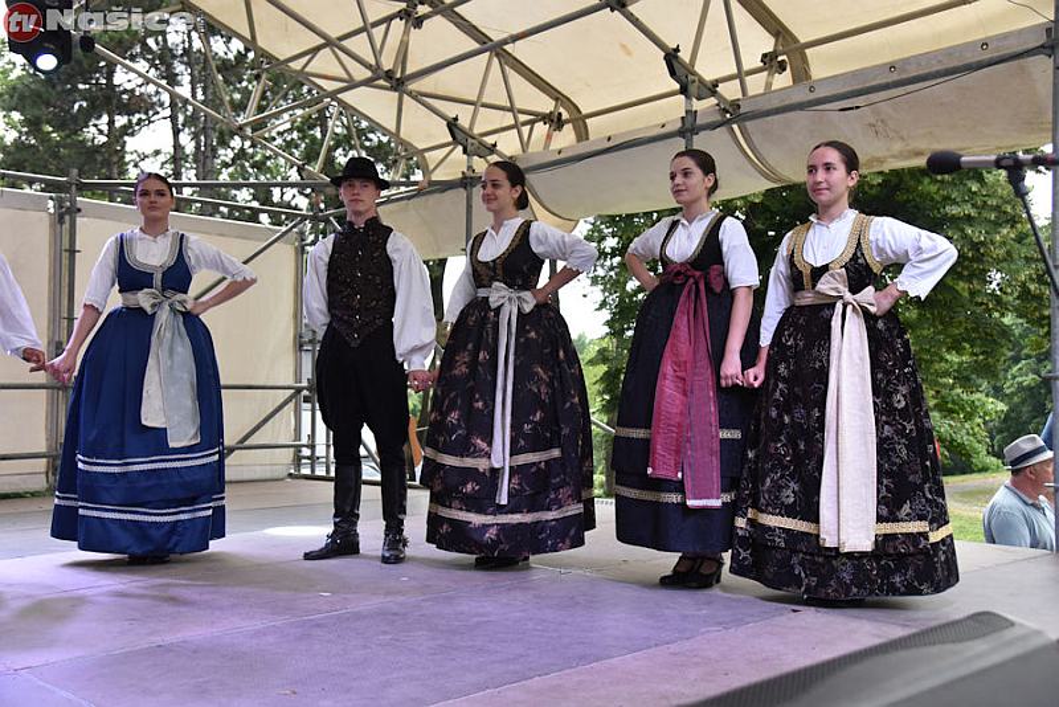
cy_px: 354
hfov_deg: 50.7
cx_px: 530
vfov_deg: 35.1
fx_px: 1118
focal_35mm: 38
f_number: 5
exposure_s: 1/400
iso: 2500
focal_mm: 38
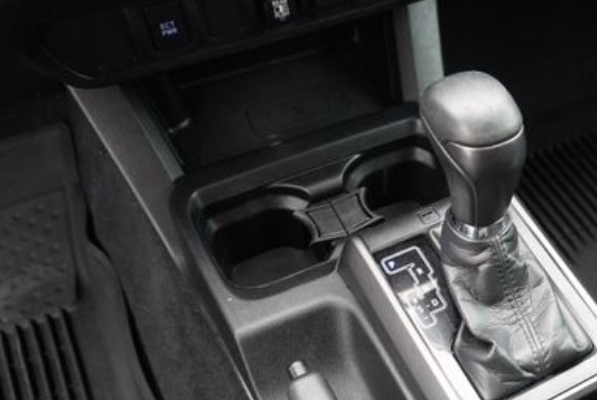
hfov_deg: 46.7
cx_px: 448
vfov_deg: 33.0
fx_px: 664
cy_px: 288
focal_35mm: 40
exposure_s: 1/160
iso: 2500
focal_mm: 16
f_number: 3.5
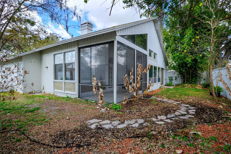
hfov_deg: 95.0
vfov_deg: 72.0
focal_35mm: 16
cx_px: 116
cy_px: 77
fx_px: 106
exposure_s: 1/60
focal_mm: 11
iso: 125
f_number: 8
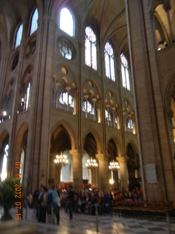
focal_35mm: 30
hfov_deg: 46.8
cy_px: 117
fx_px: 202
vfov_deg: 60.0
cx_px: 88
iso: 200
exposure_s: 1/2
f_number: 3.5
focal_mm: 5.4
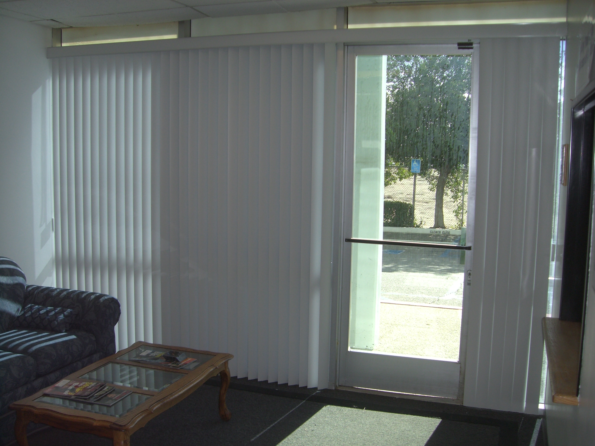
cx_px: 298
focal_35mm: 38
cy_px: 223
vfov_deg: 37.7
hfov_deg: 49.0
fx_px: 653
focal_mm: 6.2
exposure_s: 1/400
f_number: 2.7
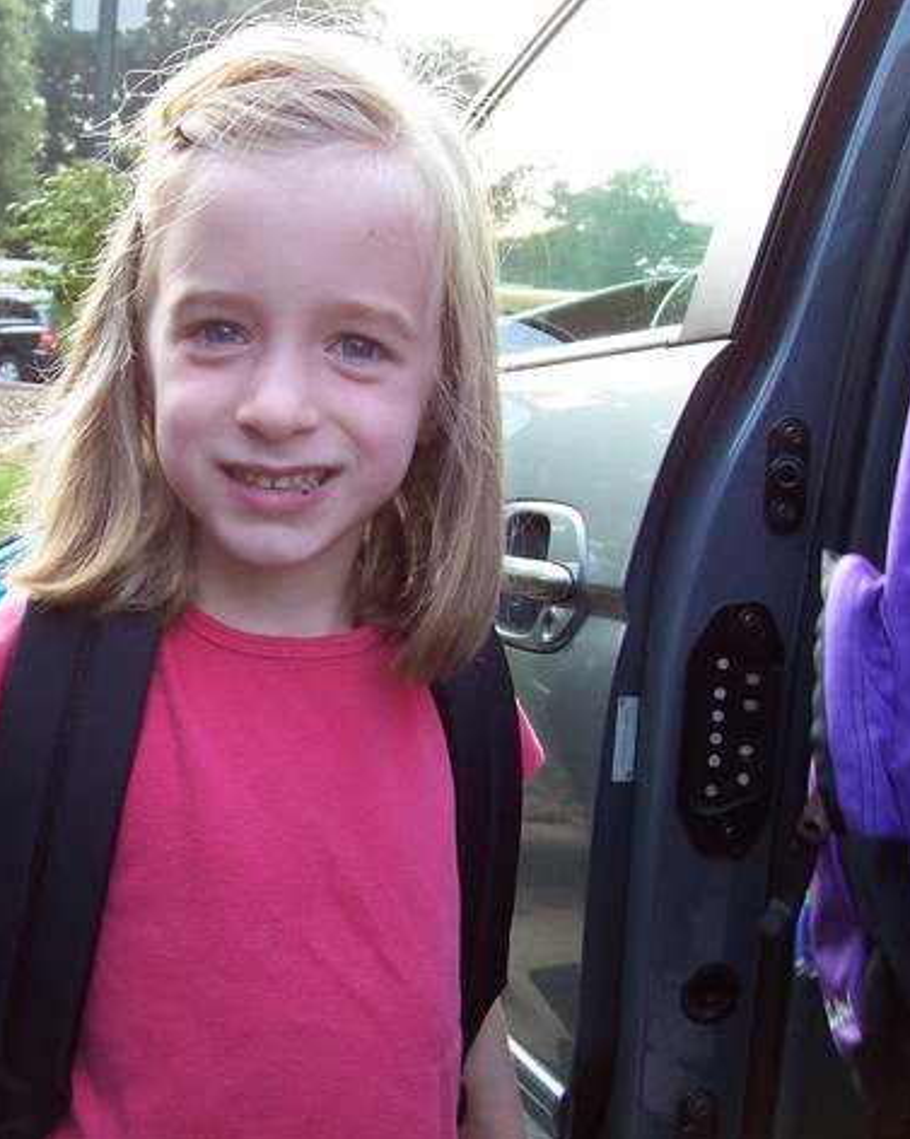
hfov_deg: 30.4
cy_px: 574
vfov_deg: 38.1
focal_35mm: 49
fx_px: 1651
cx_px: 263
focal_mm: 5.6
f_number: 2.8
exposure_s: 1/90
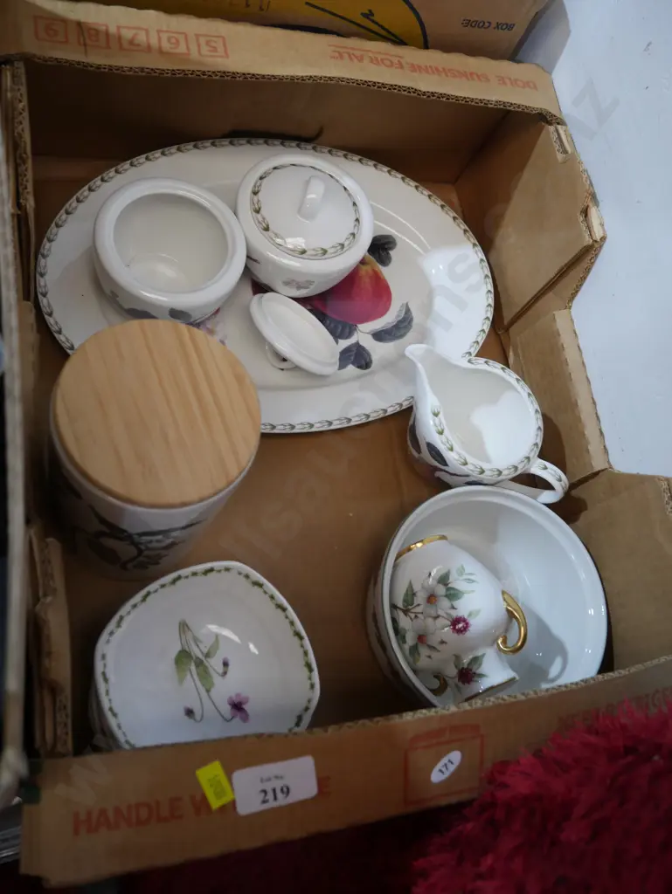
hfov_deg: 44.2
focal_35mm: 32
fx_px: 828
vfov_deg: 56.8
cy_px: 447
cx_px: 336
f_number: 3.6
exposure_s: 1/60
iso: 800
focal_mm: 16
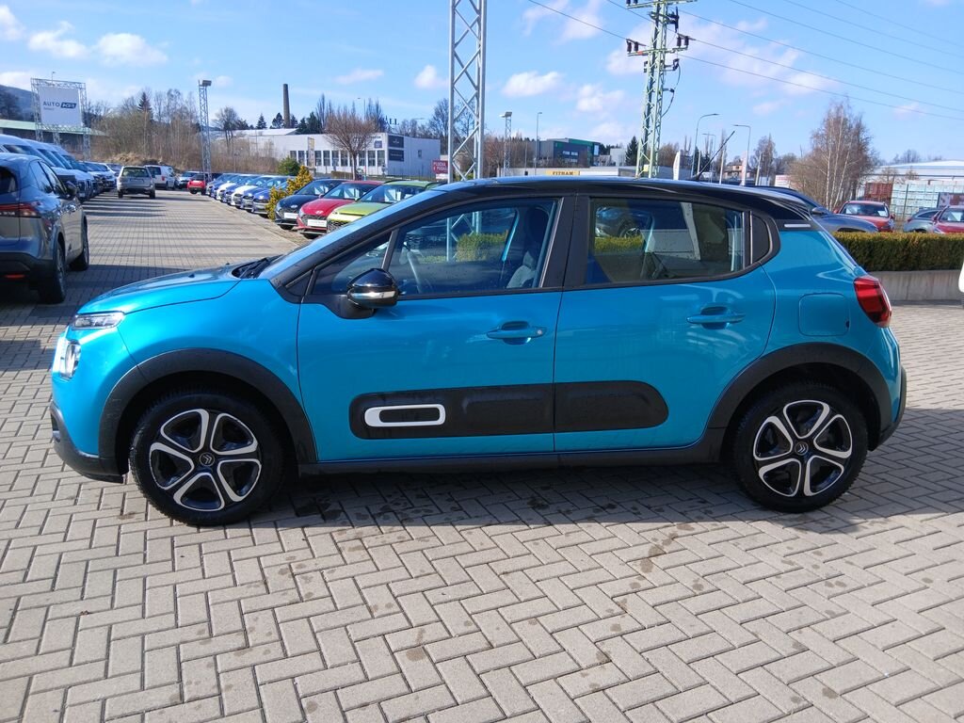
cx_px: 482
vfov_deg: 53.1
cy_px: 362
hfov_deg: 67.3
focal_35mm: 26
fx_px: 724
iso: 20
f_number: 1.8
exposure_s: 1/292
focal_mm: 3.98
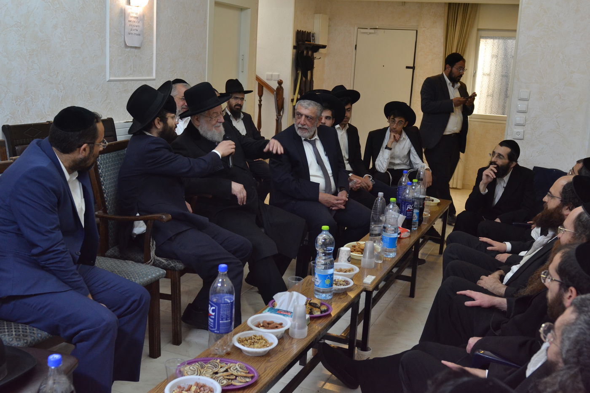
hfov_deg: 53.1
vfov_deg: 36.9
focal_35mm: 36
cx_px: 295
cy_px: 196
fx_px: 590
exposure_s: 1/100
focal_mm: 24
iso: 800
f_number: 4.5
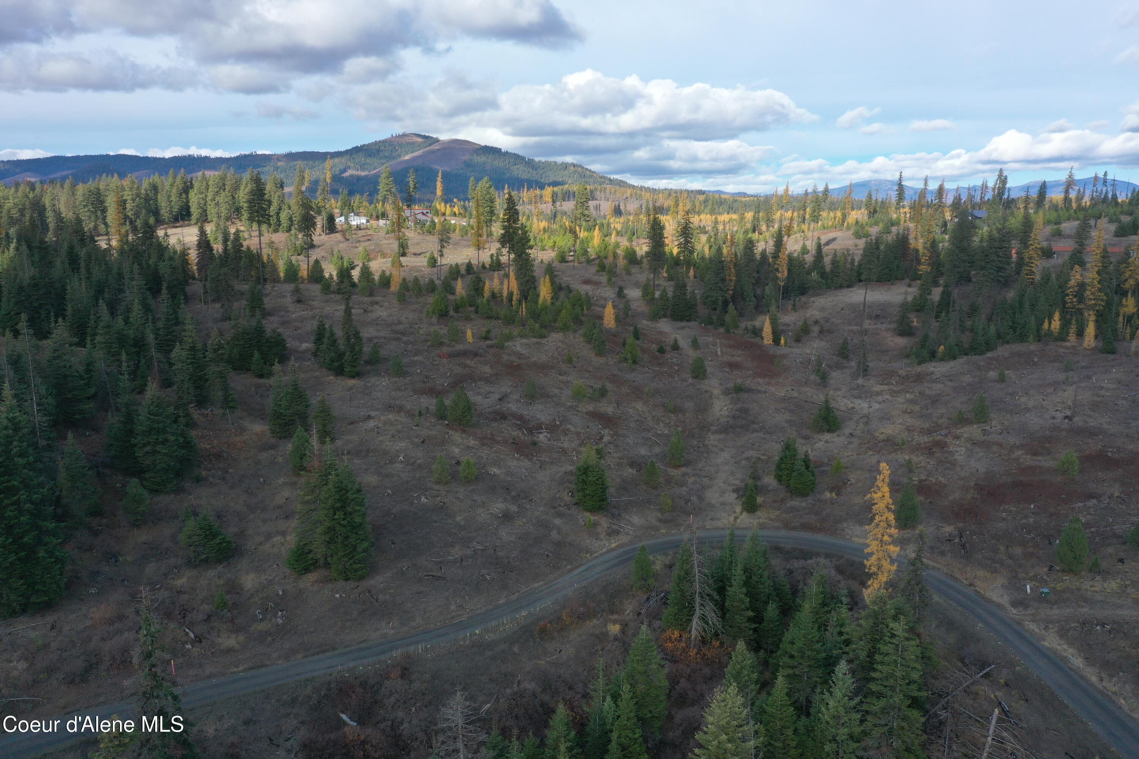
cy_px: 380
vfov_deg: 46.4
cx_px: 570
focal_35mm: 28
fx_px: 886
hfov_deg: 65.5
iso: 100
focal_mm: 10.26
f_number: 6.3
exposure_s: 1/320
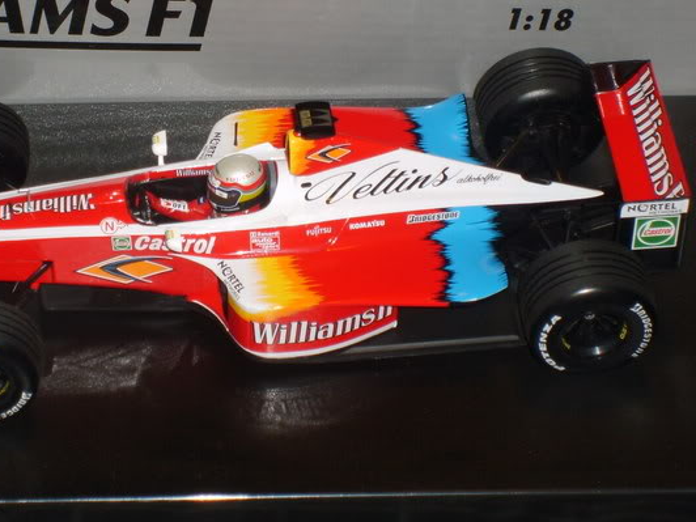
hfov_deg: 12.5
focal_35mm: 158
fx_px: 3177
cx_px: 194
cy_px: 162
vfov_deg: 9.4
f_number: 4.9
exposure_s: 1/60
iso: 100
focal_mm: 17.4
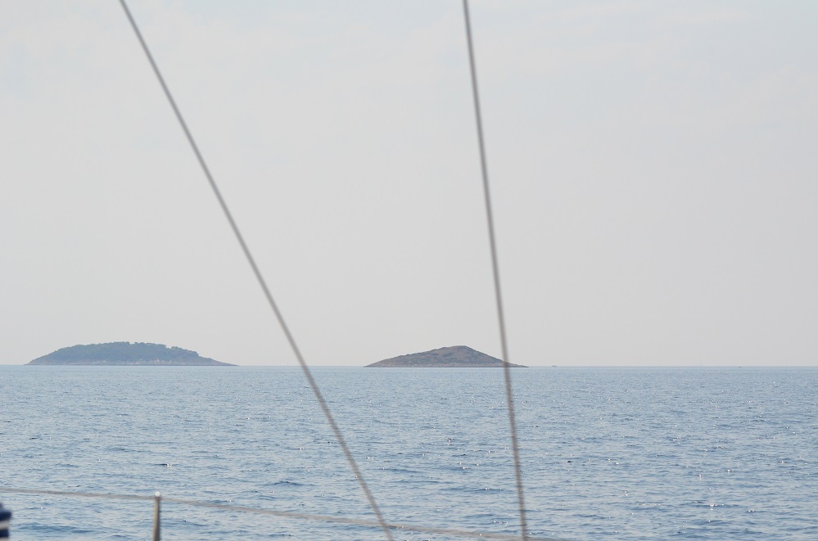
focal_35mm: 105
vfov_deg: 13.0
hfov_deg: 19.5
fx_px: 2380
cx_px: 409
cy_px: 270
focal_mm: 70
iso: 720
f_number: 5.6
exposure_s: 1/8000
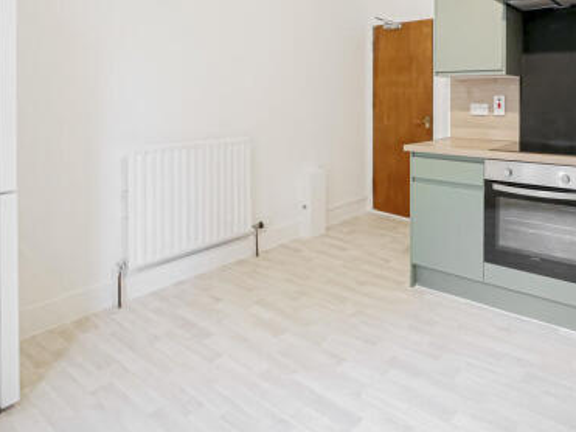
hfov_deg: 71.0
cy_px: 116
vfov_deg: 58.3
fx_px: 366
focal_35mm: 22
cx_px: 435
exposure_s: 1/30
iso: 3200
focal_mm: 7
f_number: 4
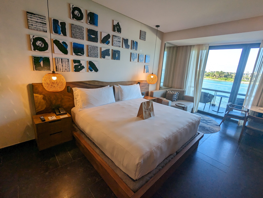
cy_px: 99
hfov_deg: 94.5
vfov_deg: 78.1
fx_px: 122
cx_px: 132
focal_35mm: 16
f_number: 2.2
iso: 47
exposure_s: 1/60
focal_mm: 2.35
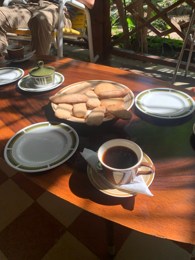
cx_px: 98
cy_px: 130
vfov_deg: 67.3
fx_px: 195
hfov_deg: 53.1
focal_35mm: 26
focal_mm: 4.25
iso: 25
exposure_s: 1/583
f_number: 1.8
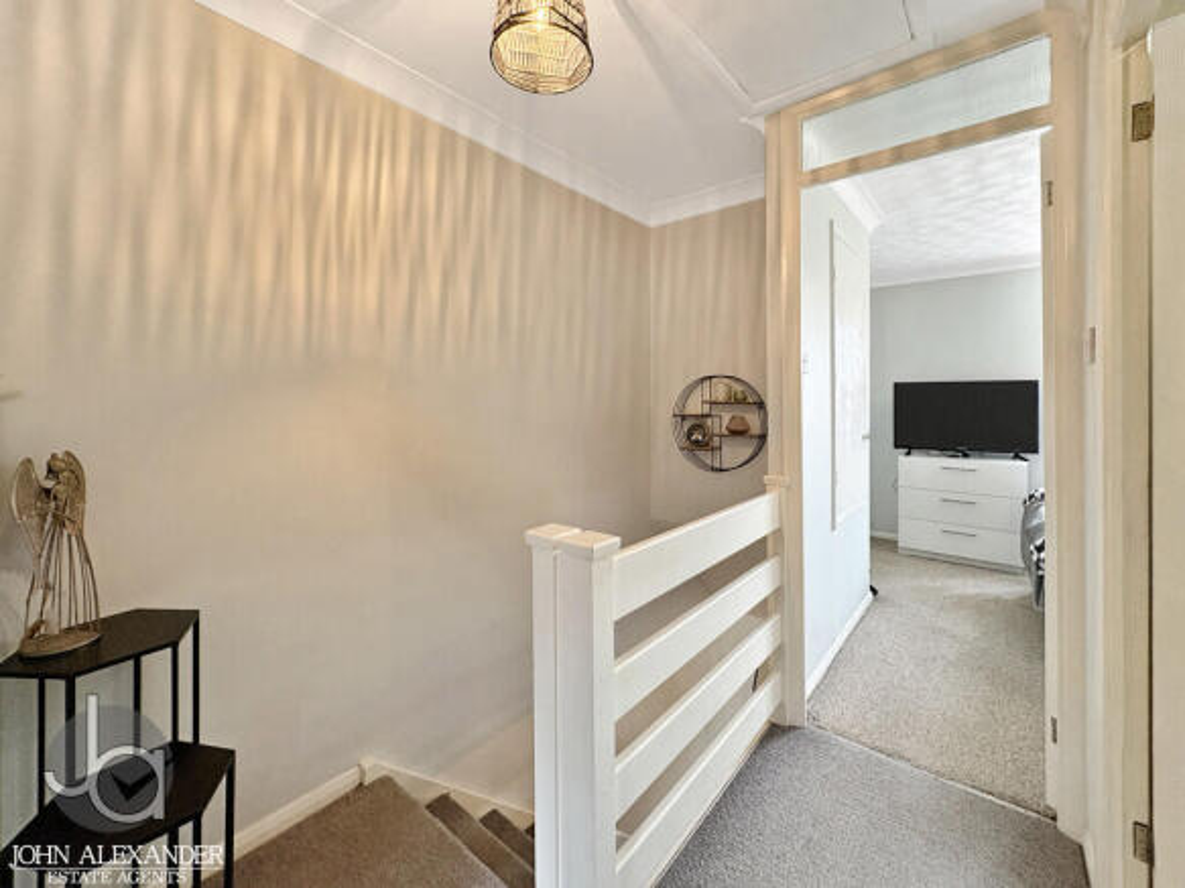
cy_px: 444
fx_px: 479
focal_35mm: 14
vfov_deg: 85.7
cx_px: 592
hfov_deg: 102.1
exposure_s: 1/50
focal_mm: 2.22
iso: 320
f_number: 2.2
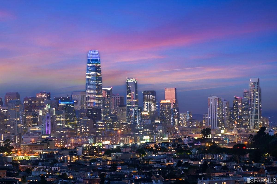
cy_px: 92
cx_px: 138
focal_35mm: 190
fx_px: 1461
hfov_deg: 10.8
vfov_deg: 7.2
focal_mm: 190
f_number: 11
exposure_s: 1/1.25
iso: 400
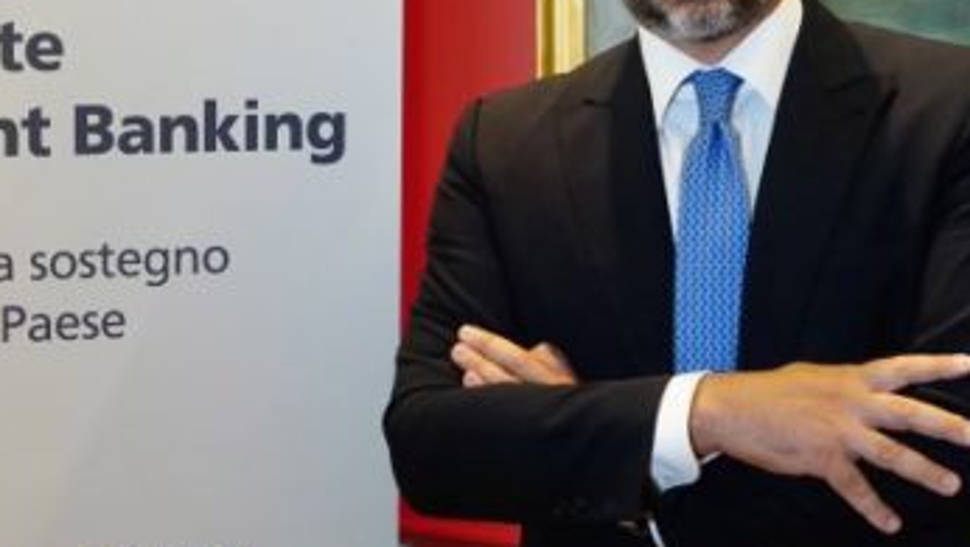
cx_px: 426
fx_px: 2599
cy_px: 160
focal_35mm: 101
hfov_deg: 21.1
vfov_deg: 12.0
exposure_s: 1/125
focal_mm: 48
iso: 6400
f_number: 5.6
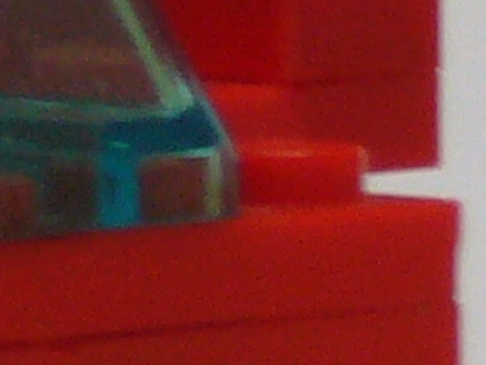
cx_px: -776
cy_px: 84
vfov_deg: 1.5
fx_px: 14391
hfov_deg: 1.9
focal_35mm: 1025
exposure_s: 1/30
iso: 100
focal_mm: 17.4
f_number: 5
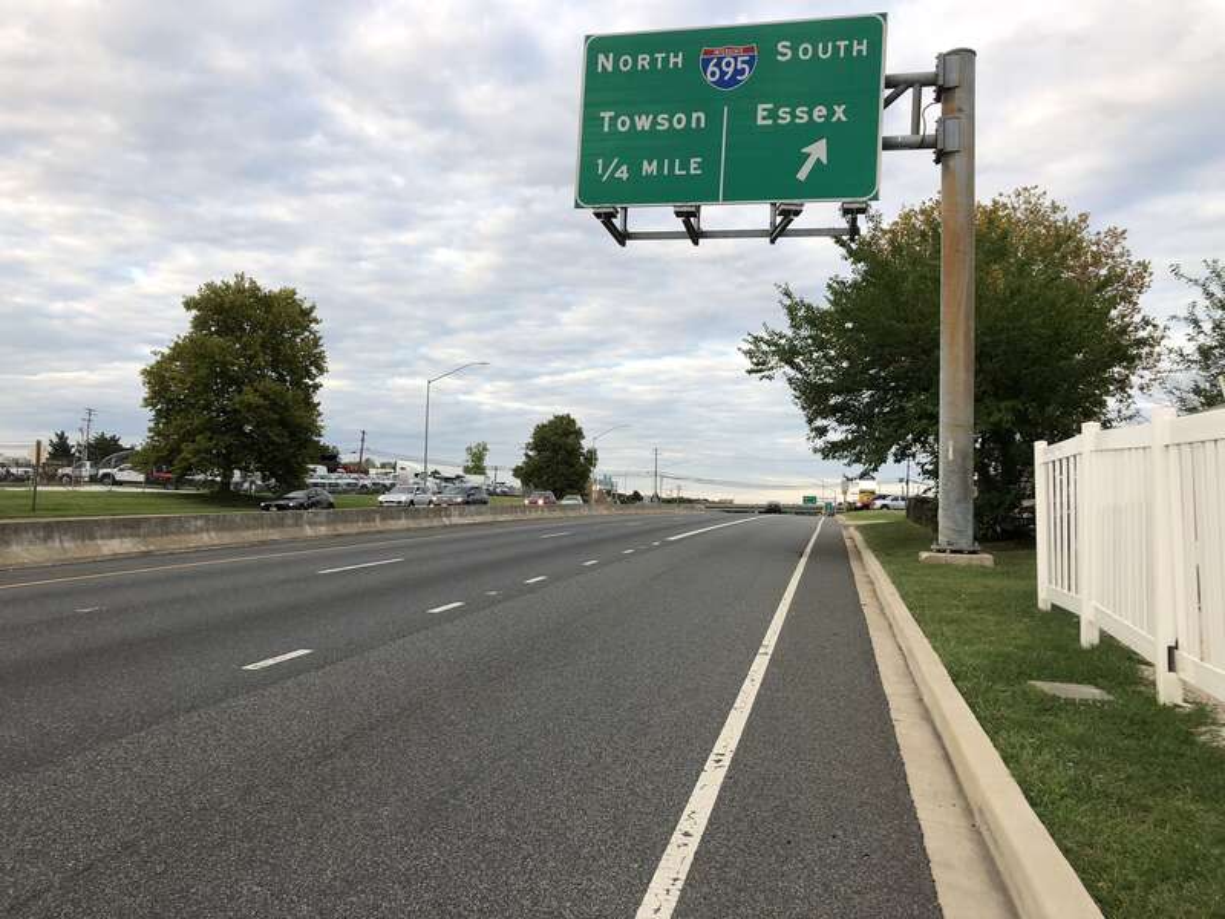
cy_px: 460
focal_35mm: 28
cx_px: 612
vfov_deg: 49.7
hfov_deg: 63.4
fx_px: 991
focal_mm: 4
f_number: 1.8
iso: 20
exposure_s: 1/230
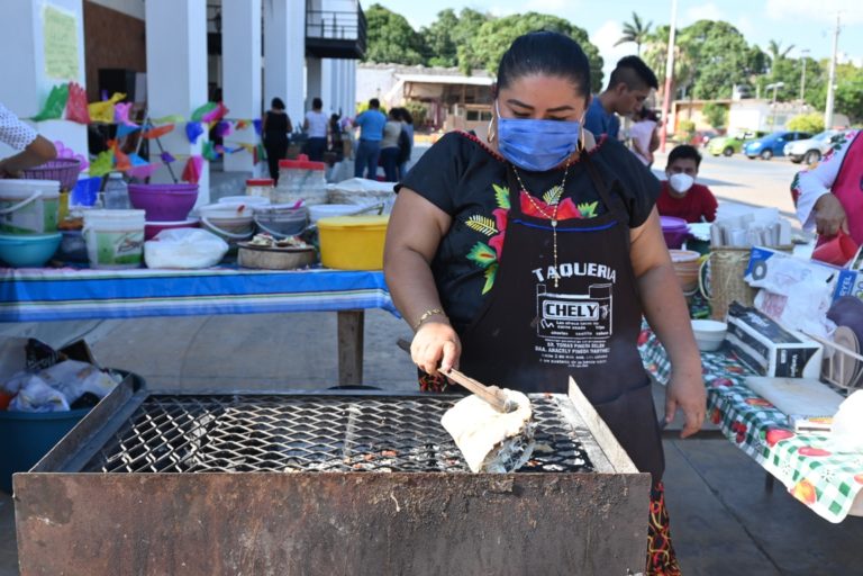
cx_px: 432
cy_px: 288
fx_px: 863
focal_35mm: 36
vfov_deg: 36.9
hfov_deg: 53.1
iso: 140
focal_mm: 24
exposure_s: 1/250
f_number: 5.6
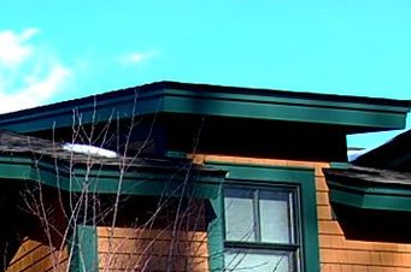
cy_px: 465
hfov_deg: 18.4
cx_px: -252
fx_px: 1084
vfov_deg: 13.1
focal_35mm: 95
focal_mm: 15
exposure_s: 1/200
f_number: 7.1
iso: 200
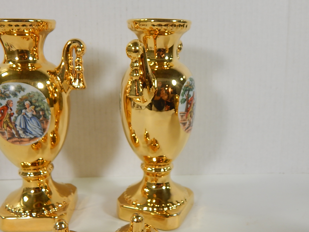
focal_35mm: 34
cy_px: 116
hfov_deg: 54.0
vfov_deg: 41.8
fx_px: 304
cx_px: 154
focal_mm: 6.1
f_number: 3.3
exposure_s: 1/50
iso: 125
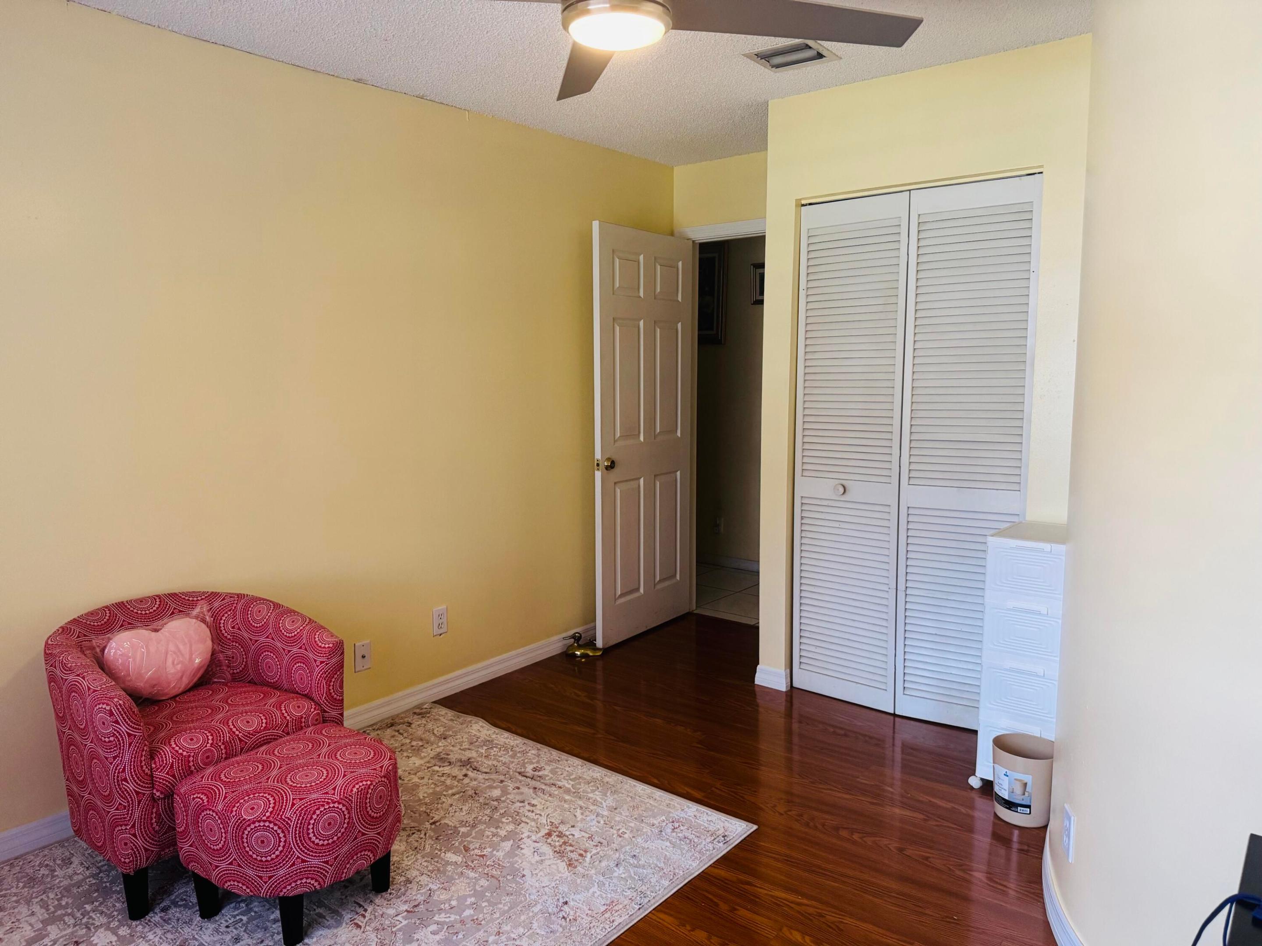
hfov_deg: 71.6
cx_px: 631
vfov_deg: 56.8
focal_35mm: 24
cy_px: 473
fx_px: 875
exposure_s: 1/60
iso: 320
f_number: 1.78
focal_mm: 6.76
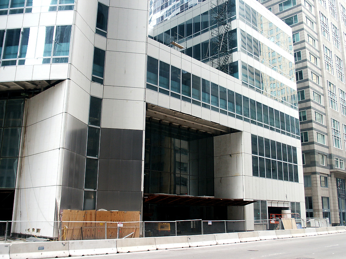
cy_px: 130
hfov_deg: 52.6
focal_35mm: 35
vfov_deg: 40.7
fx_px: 350
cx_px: 173
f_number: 3
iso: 64
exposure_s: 1/90
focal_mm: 7.18
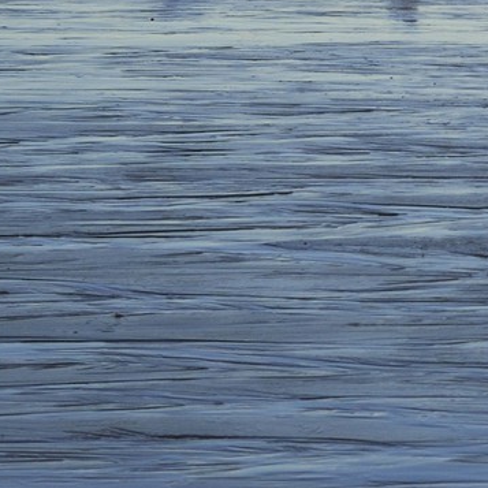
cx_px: 1016
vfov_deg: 8.1
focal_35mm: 213
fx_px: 3397
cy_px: -217
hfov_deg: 7.8
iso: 400
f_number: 7.1
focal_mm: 56
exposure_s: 1/400
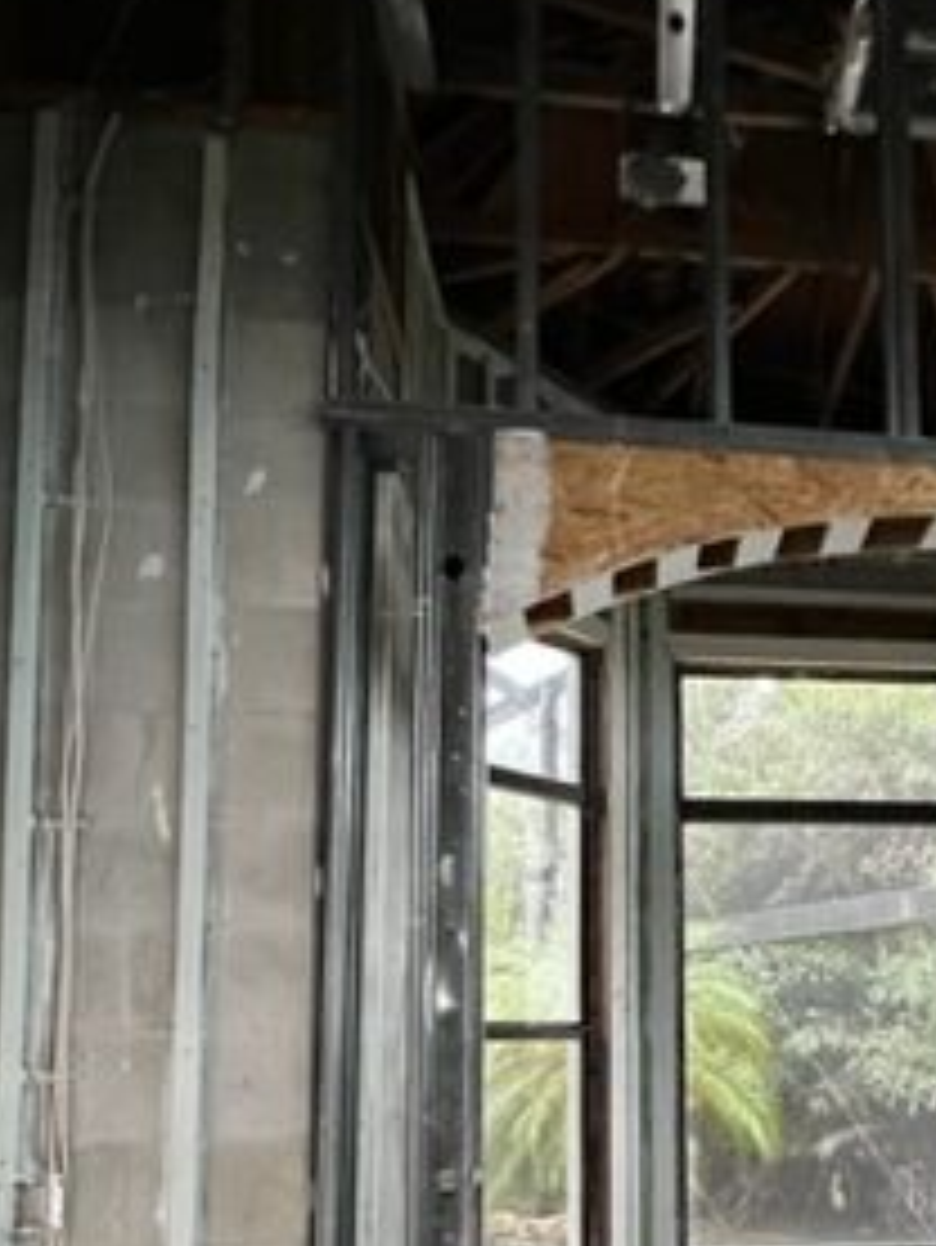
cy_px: 940
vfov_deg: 56.8
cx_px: 783
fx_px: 1081
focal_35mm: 30
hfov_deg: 44.0
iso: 1000
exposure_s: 1/45
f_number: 1.8
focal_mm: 1.57
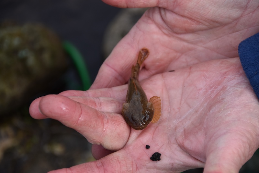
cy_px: 86
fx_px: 2158
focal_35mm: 300
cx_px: 130
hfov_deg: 6.9
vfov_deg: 4.6
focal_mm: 200
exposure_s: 1/500
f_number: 6.3
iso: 250
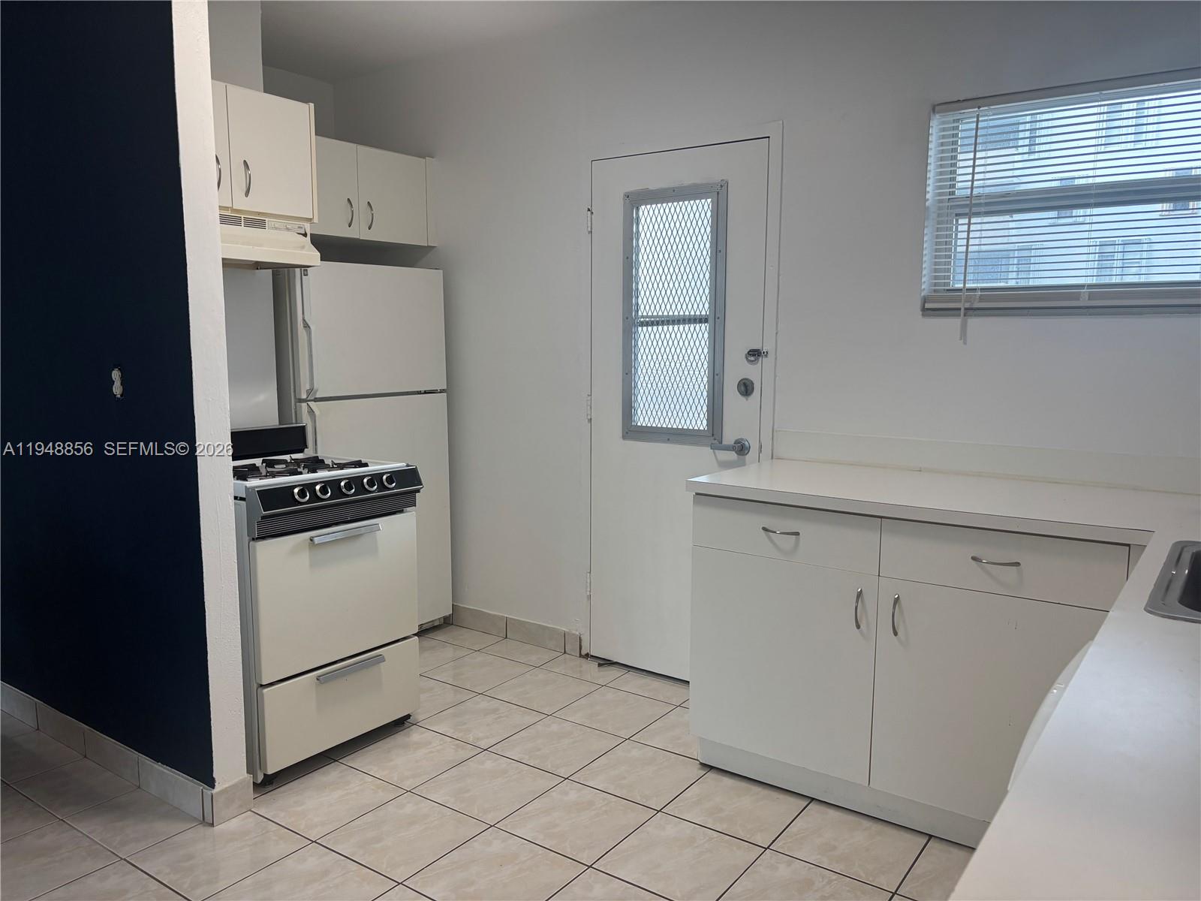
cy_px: 450
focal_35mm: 26
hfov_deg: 67.3
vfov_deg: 53.1
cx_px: 600
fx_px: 902
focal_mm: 5.96
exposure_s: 1/120
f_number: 1.6
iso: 100
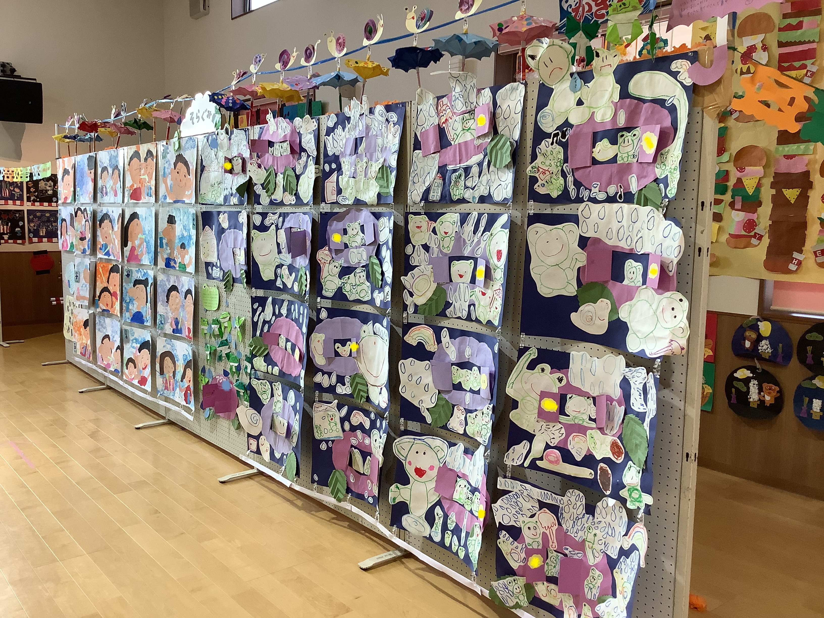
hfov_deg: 58.4
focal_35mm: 31
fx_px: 738
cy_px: 309
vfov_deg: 45.4
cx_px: 412
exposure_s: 1/120
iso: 80
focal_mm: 3.3
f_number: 2.4
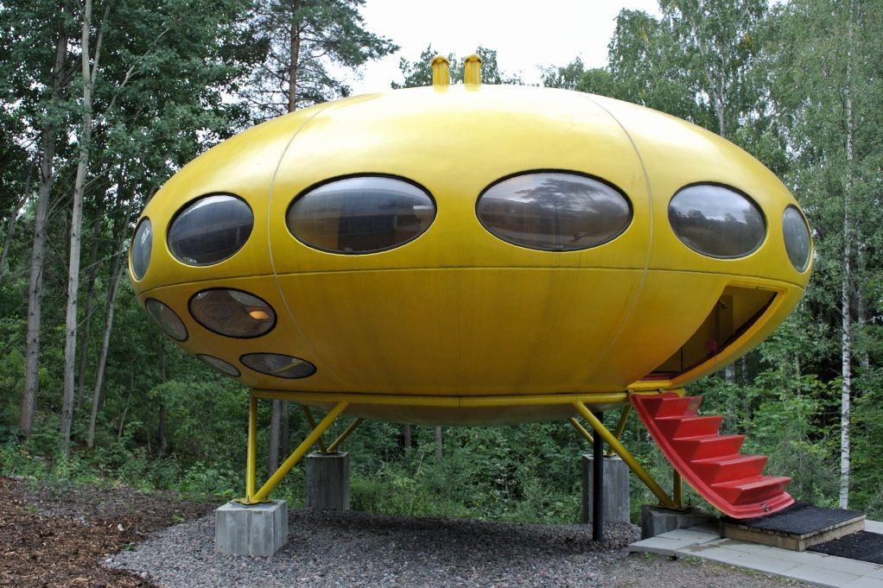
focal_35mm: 27
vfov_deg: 47.9
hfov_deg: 67.4
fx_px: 662
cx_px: 442
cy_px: 294
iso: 280
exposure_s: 1/160
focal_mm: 10
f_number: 4
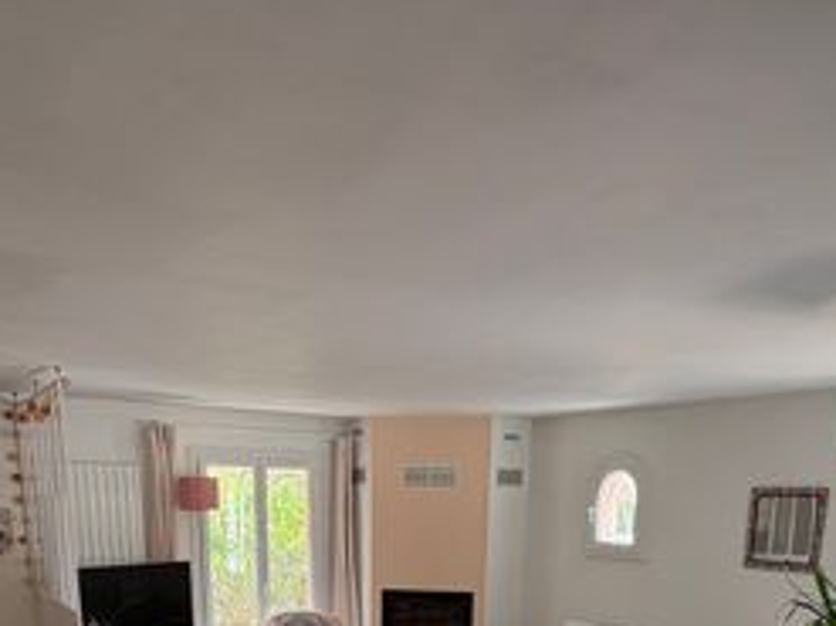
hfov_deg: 54.0
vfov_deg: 34.7
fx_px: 821
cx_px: 410
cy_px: 721
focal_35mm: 34
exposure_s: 1/123
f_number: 2.2
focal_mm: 2.22
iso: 80
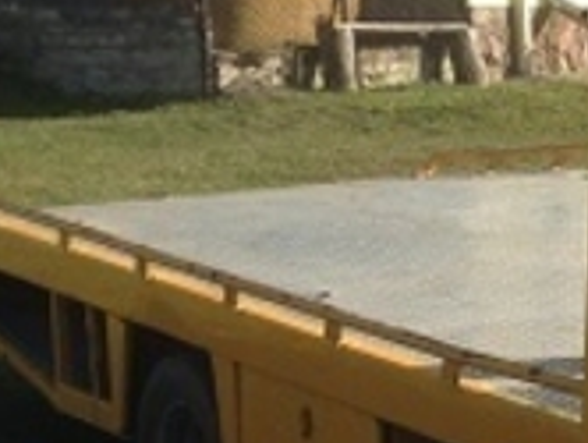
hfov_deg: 11.7
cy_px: 418
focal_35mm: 159
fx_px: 2705
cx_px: 960
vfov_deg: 9.3
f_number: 2.4
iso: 50
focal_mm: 4.12
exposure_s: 1/847
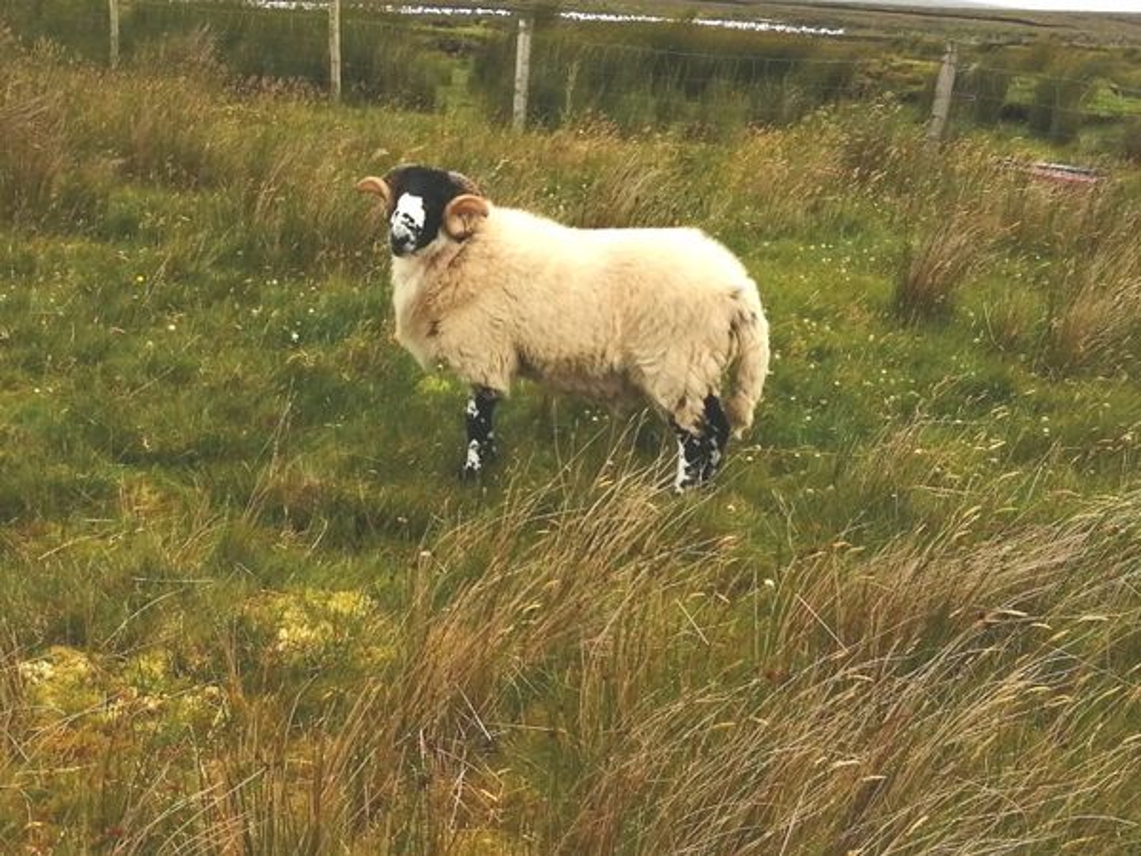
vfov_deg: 53.1
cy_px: 428
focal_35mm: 26
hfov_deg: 67.3
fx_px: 857
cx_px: 570
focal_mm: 3.46
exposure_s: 1/739
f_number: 1.8
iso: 50
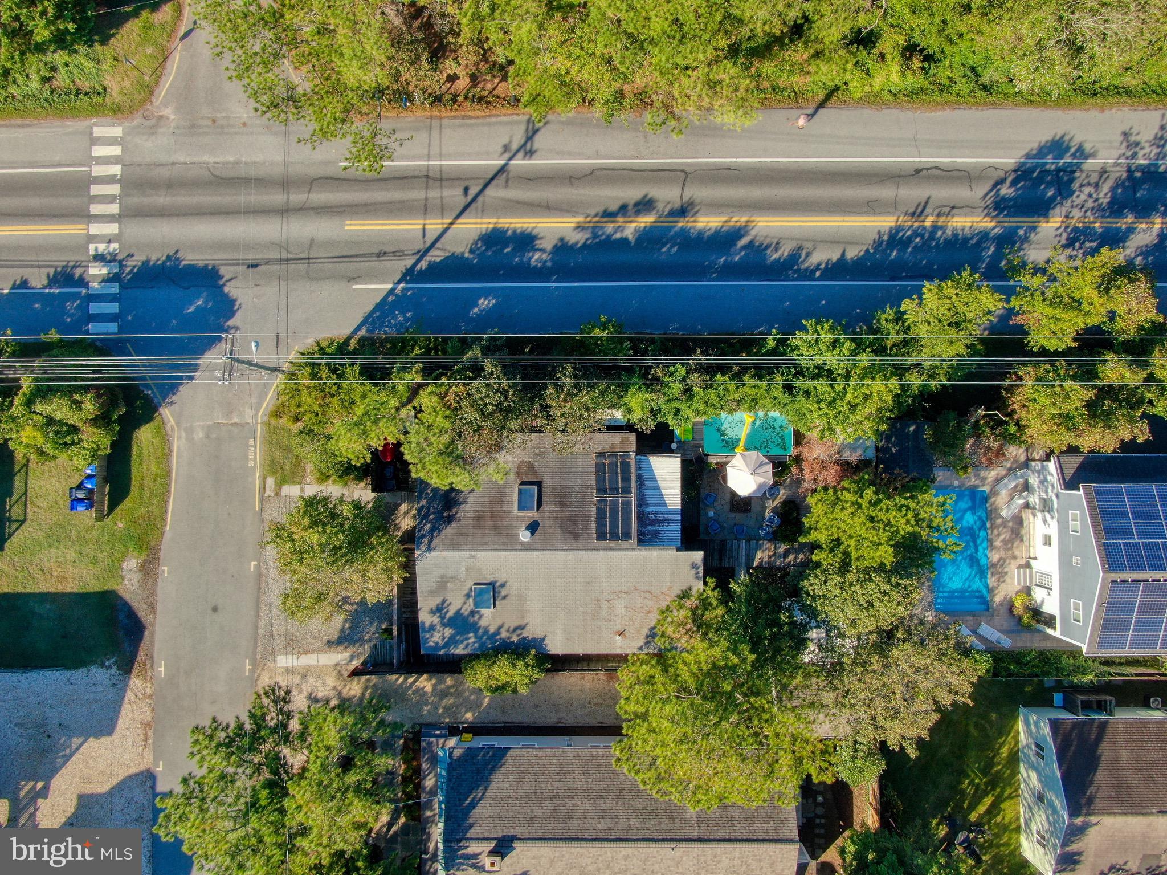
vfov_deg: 56.8
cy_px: 438
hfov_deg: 71.6
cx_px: 584
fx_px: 809
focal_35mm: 24
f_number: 2.8
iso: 120
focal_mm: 4.39
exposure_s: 1/30
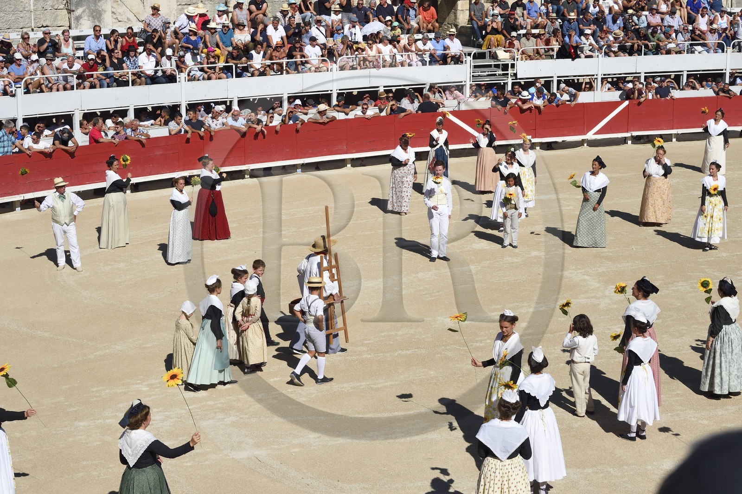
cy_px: 247
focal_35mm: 70
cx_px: 371
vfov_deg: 19.4
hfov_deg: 28.9
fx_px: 1442
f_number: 13
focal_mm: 70
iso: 200
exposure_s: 1/400
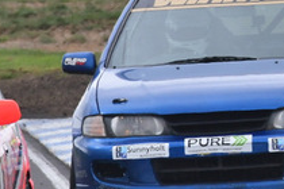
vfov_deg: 0.5
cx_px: 304
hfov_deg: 0.8
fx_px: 20699
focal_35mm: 2624
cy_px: -93
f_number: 10
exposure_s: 1/640
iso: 500
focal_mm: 460
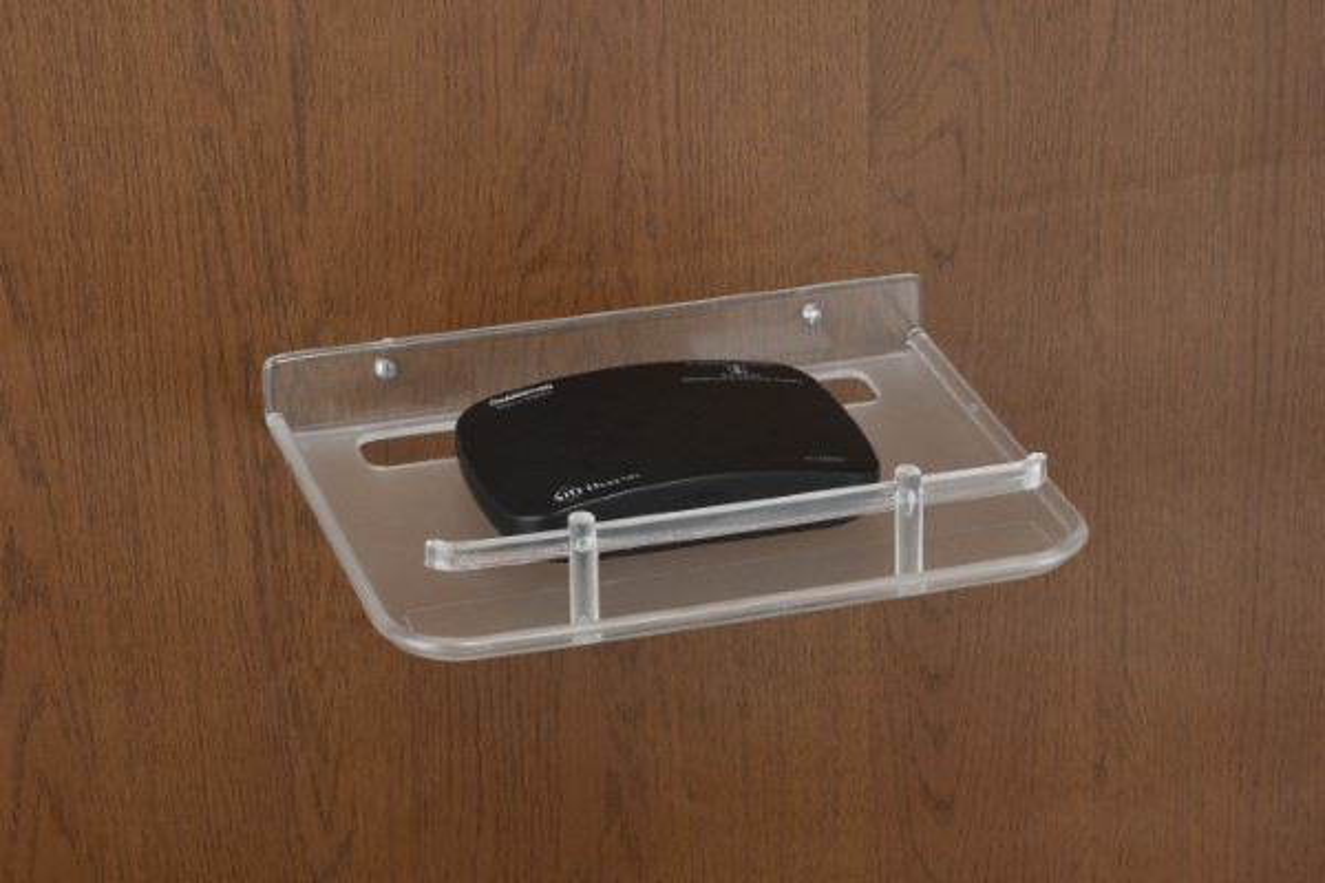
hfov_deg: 16.1
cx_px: 662
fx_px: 4674
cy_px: 442
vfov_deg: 10.8
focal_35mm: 127
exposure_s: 1/30
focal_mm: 85
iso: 160
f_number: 16
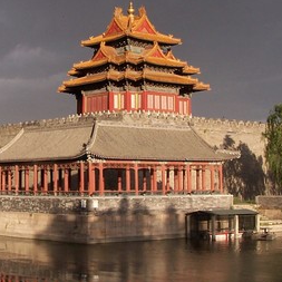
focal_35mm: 85
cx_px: 103
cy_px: 119
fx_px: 783
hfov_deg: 20.4
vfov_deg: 20.4
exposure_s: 1/350
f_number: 4
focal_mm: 6.3
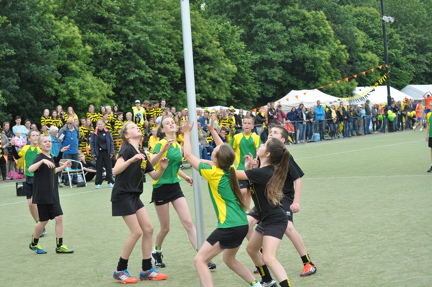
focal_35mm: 82
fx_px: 989
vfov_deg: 16.5
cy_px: 144
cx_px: 216
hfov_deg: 24.6
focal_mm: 55
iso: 400
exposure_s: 1/250
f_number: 8
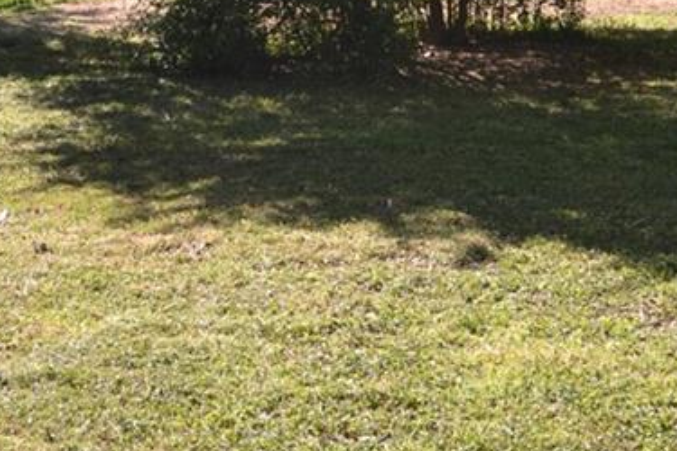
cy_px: -18
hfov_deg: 24.7
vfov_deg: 16.3
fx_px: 1542
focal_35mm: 82
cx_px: 292
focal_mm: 20
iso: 100
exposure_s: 1/125
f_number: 5.6
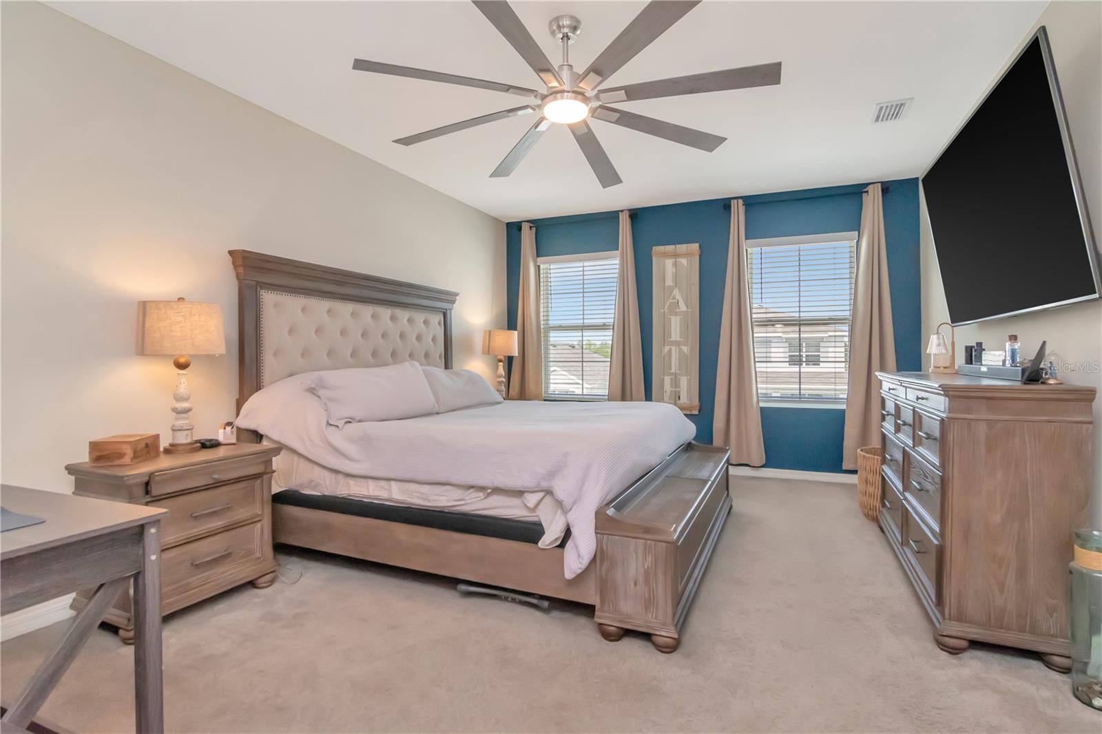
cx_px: 551
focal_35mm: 16
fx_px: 505
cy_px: 367
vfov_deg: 72.0
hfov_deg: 95.0
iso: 1600
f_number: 9
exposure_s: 1/200
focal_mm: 11
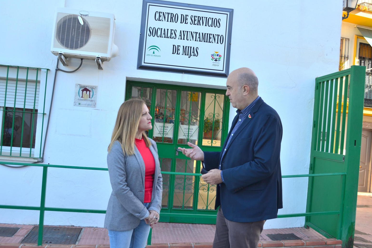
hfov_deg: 51.9
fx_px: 382
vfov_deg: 35.9
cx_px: 190
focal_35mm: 37
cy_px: 121
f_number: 5.6
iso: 200
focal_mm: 24
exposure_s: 1/125
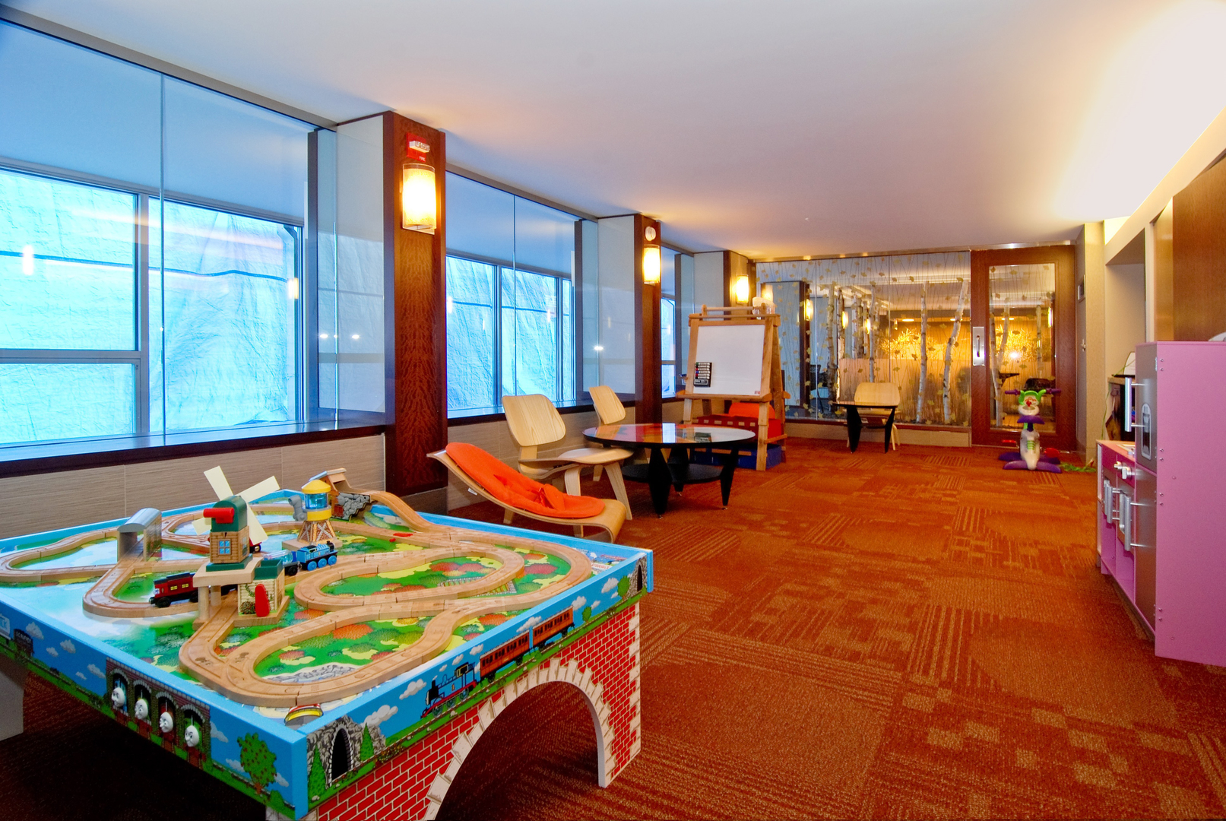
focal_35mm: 18
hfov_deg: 89.9
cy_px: 410
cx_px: 613
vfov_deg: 67.5
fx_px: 614
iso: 320
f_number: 7.1
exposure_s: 1/8
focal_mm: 12
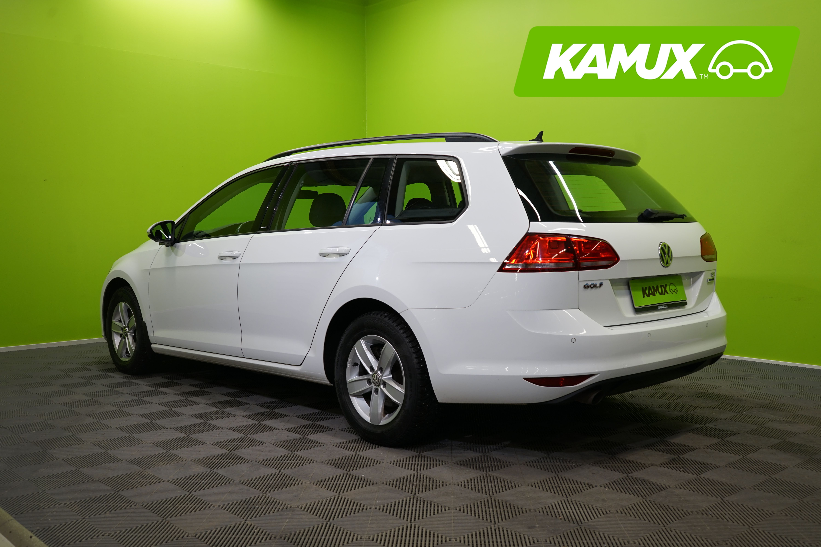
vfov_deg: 38.9
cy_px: 274
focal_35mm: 34
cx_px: 410
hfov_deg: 55.8
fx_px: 775
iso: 400
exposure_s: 1/40
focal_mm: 34
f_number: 5.6
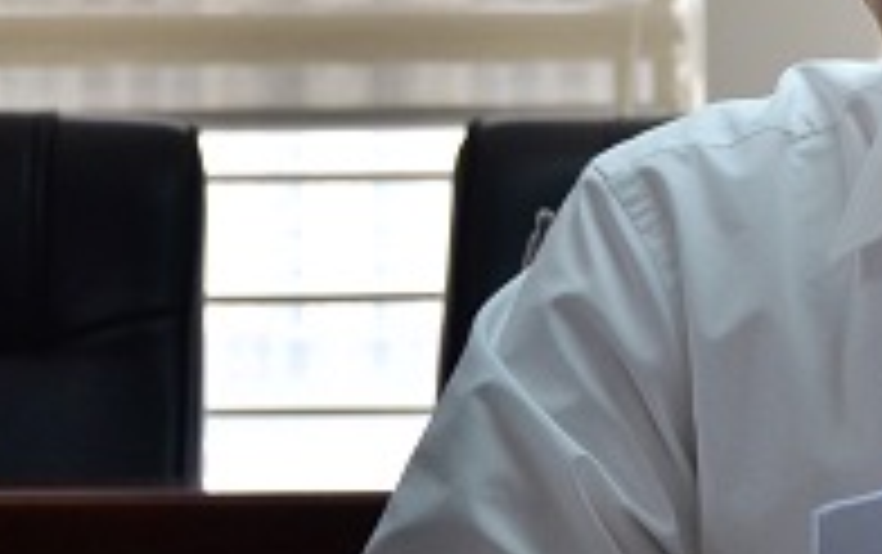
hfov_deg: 8.9
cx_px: 1004
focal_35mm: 233
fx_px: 5607
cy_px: 38
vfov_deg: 5.6
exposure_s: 1/80
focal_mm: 50
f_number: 5.6
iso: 560
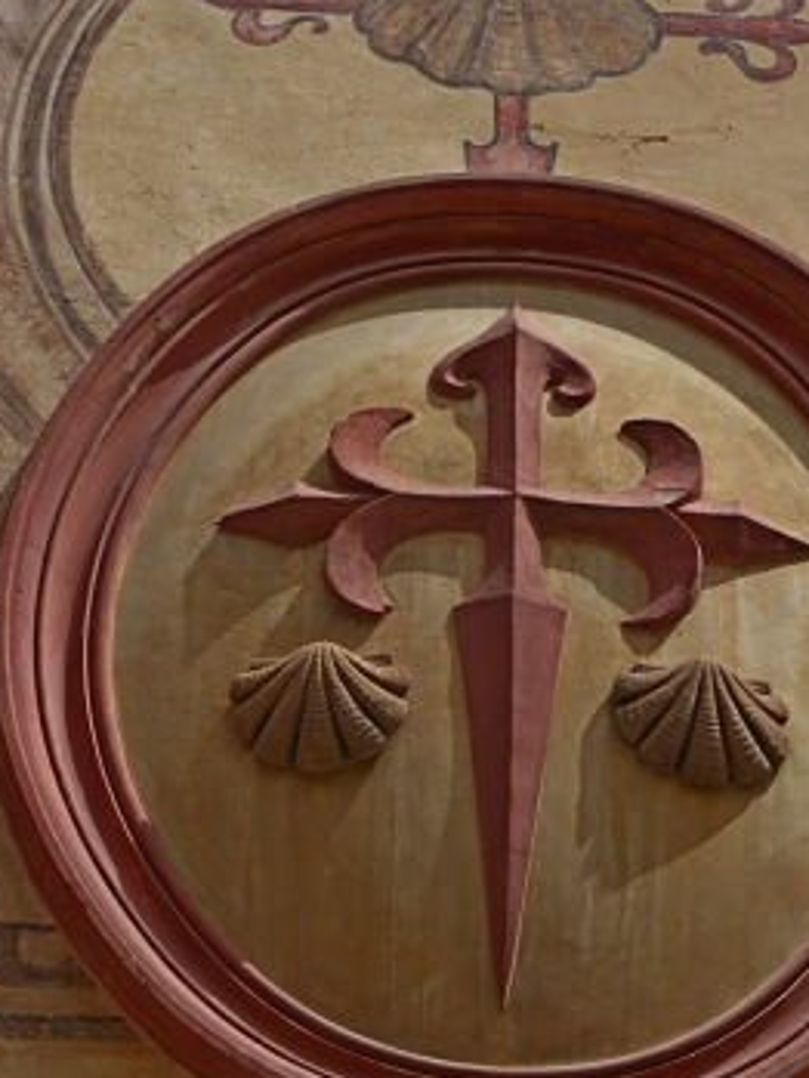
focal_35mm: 197
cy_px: 647
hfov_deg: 7.5
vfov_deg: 10.0
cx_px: 522
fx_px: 6135
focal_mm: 23.1
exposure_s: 1/640
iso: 100
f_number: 5.4
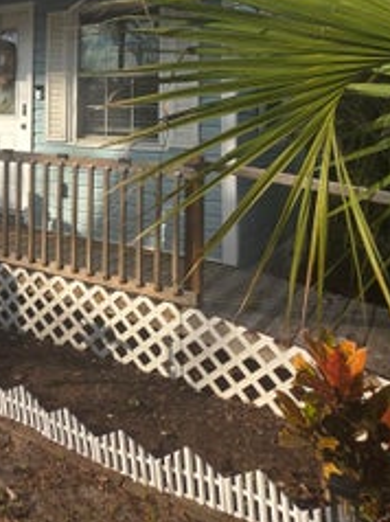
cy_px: 83
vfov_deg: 48.7
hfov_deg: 34.8
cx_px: -42
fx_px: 527
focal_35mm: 35
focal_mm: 2.2
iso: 40
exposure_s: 1/1019
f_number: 1.9
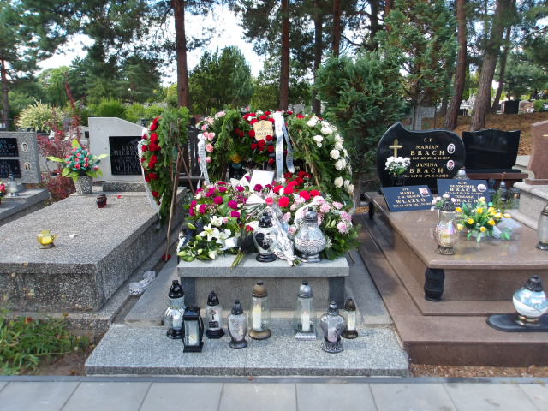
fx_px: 427
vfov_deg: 51.4
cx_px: 274
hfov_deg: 65.3
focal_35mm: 27
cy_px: 206
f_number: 3
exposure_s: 1/229
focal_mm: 4.9
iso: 100
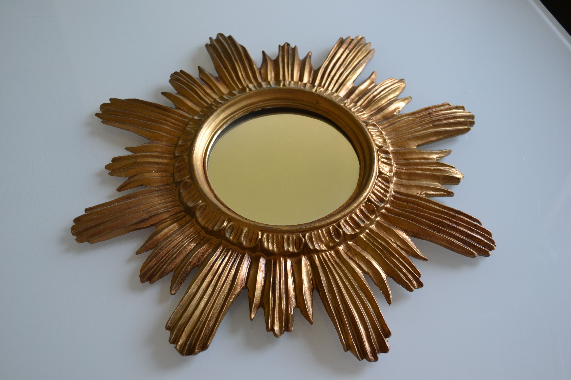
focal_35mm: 44
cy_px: 190
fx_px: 690
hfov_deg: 45.0
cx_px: 286
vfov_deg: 30.8
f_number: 4.5
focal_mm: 29
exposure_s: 1/40
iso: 400
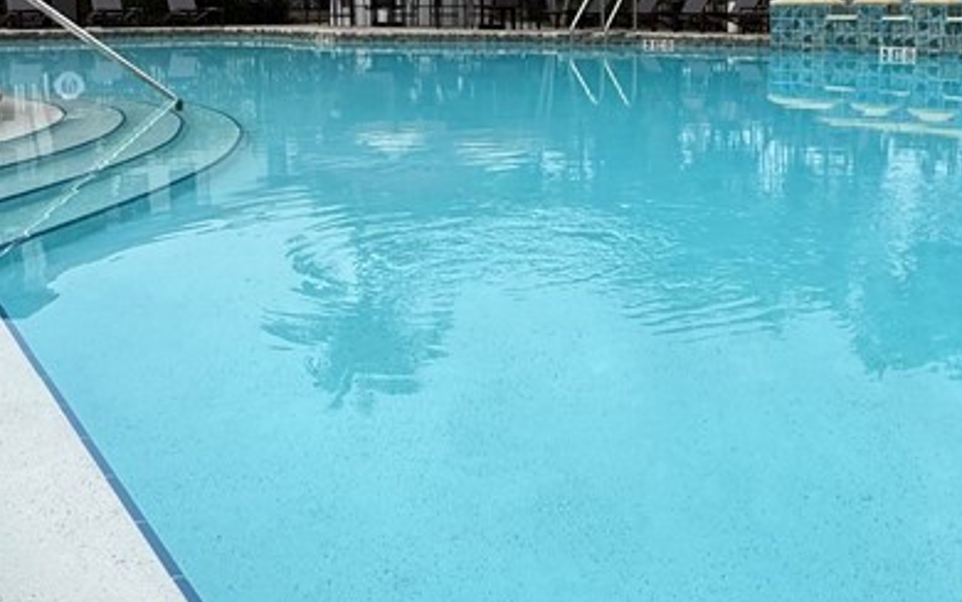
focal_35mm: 39
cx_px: 553
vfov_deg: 31.7
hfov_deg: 50.2
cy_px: 101
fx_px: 1023
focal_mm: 2.22
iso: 50
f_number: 2.2
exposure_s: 1/1370
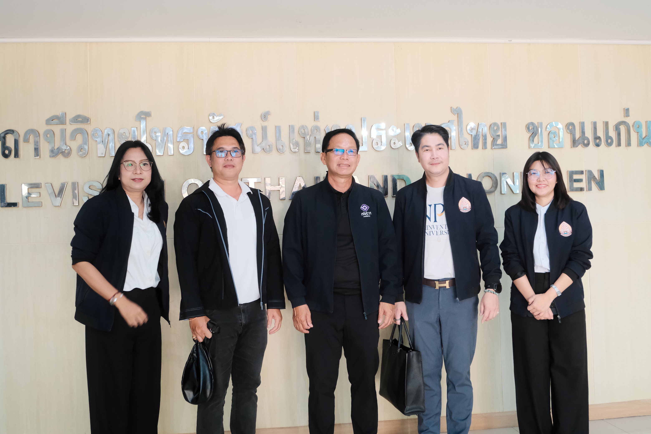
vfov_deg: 33.4
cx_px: 326
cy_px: 217
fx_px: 723
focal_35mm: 40
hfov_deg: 48.5
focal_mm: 26.4
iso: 4000
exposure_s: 1/100
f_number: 5.6
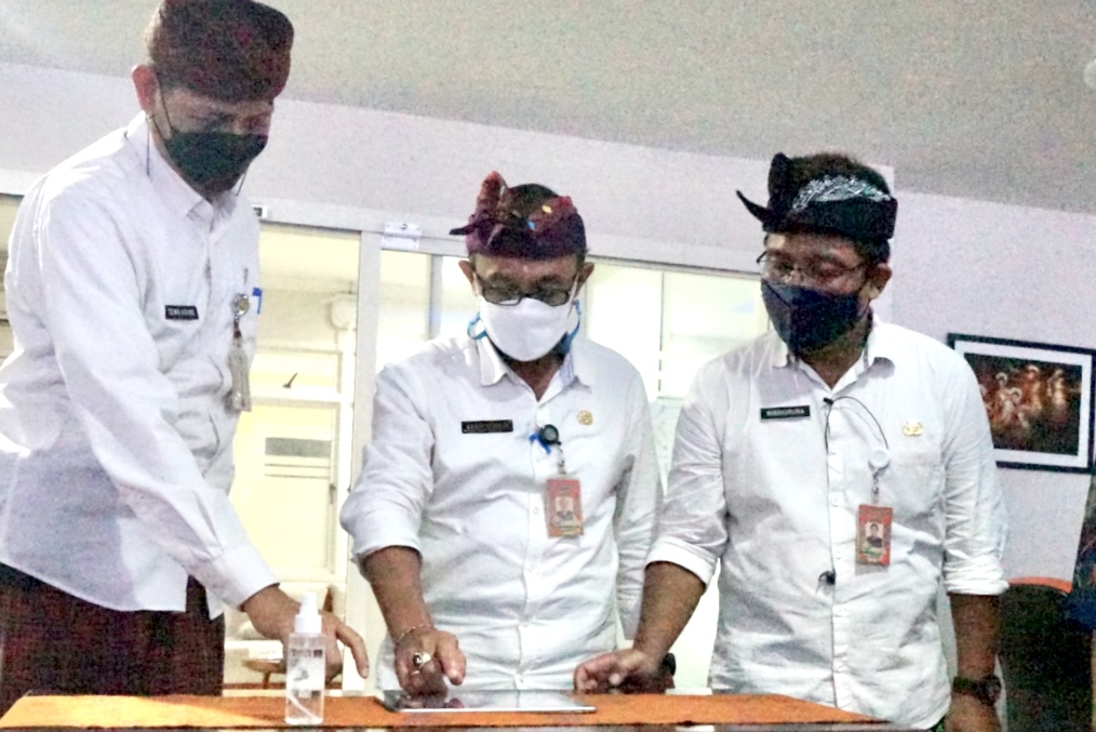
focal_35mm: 43
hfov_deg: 45.2
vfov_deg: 30.9
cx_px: 651
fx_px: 1310
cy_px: 517
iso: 25600
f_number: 6.3
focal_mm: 29
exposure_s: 1/100
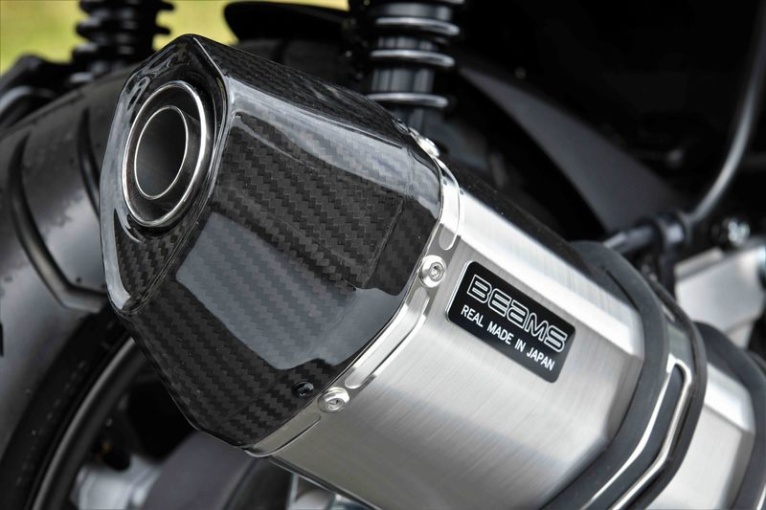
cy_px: 255
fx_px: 1489
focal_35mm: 70
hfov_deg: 28.8
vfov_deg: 19.4
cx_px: 383
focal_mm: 70
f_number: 13
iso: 800
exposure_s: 1/320
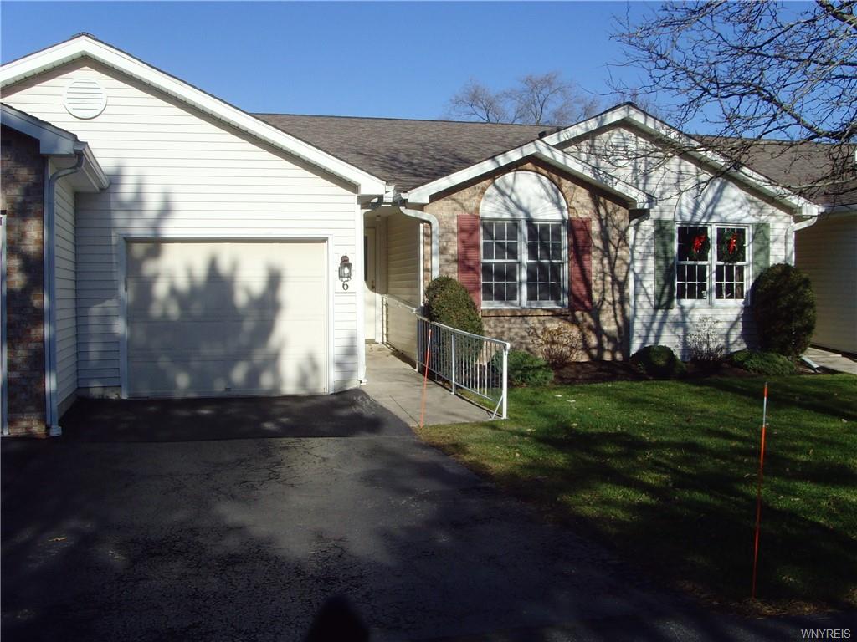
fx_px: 966
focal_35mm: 39
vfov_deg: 36.8
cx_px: 428
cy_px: 321
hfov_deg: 47.9
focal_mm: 6.6
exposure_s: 1/500
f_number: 6.3
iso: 80
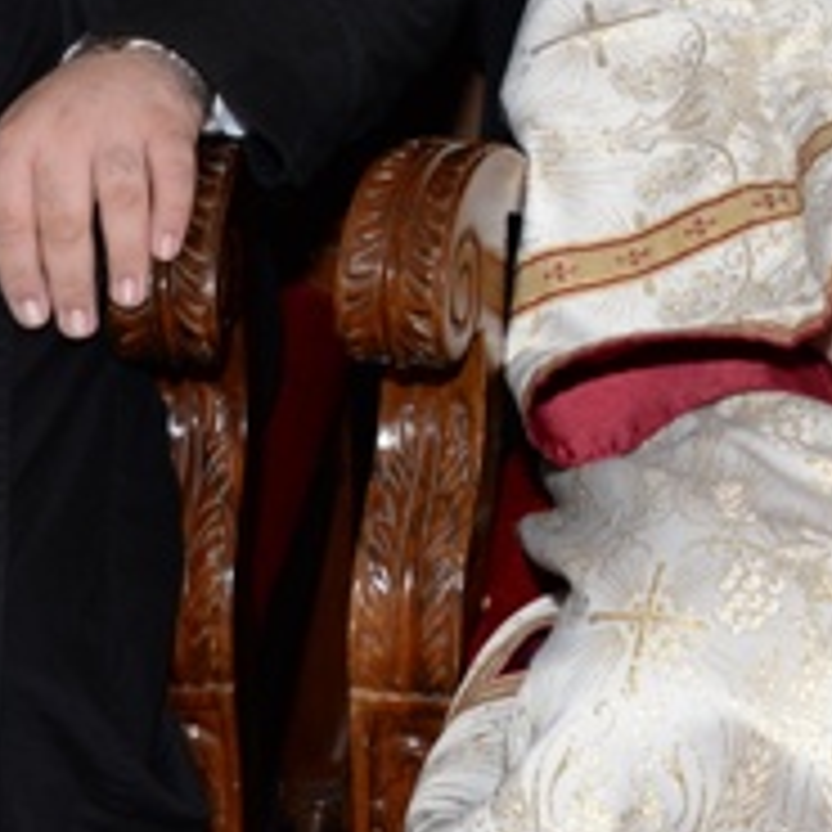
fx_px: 2882
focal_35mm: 106
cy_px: -259
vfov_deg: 15.6
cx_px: 1061
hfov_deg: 15.7
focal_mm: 24
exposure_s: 1/80
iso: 400
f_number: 6.3
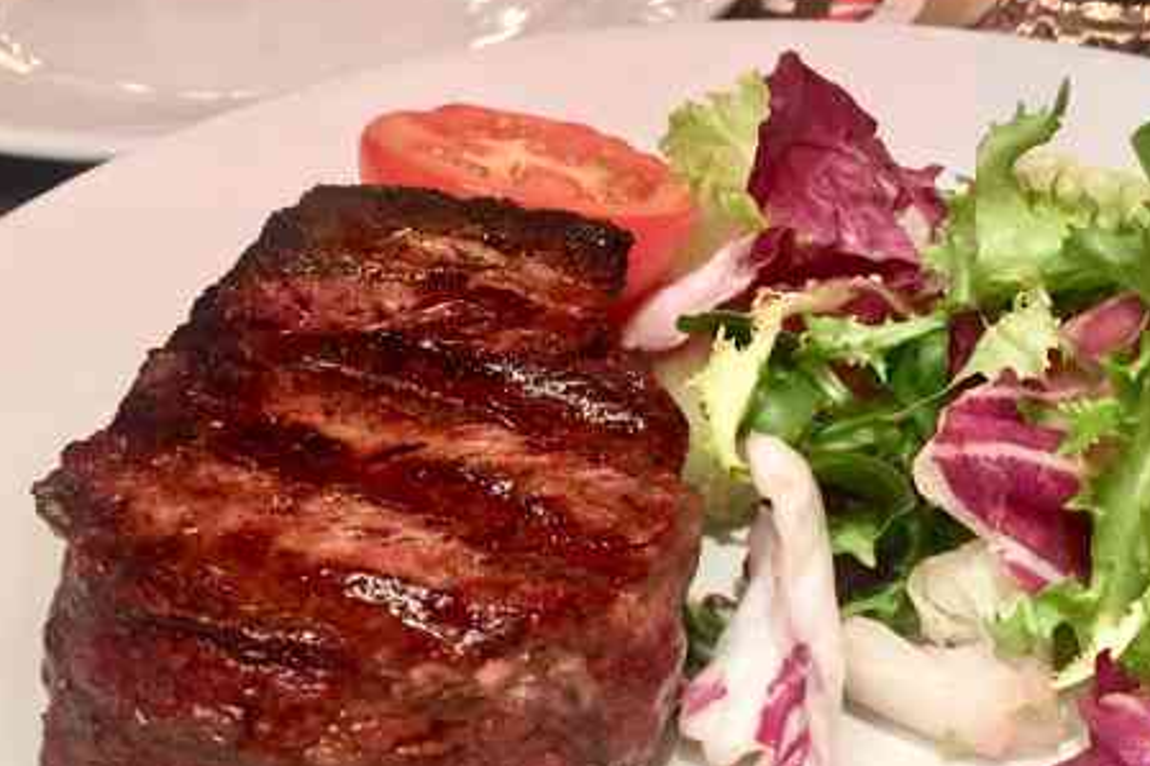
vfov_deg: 28.5
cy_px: 470
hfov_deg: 41.6
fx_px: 1501
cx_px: 725
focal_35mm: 47
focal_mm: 4.15
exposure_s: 1/33
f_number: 2.2
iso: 160
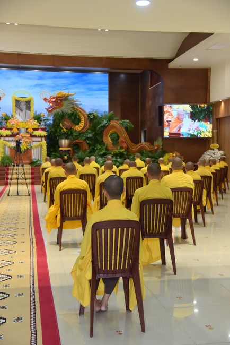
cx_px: 115
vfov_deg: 39.6
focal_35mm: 50
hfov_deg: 27.0
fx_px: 479
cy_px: 172
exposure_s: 1/125
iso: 800
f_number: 4.5
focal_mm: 50
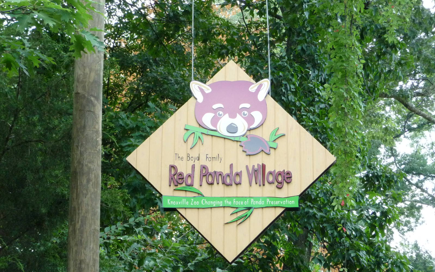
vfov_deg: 12.8
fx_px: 1209
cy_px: 147
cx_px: 218
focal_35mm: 102
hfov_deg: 20.4
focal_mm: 16.3
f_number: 4.7
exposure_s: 1/160
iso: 400
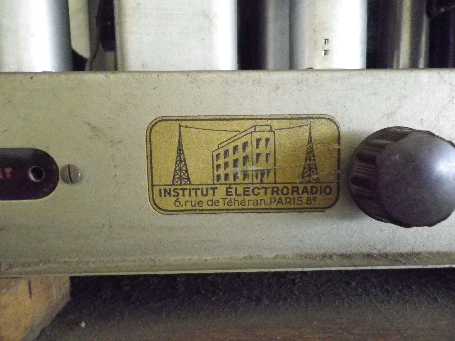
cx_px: 228
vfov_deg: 49.7
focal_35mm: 28
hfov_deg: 63.4
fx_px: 368
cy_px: 170
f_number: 2.6
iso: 800
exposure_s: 1/30
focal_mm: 4.9
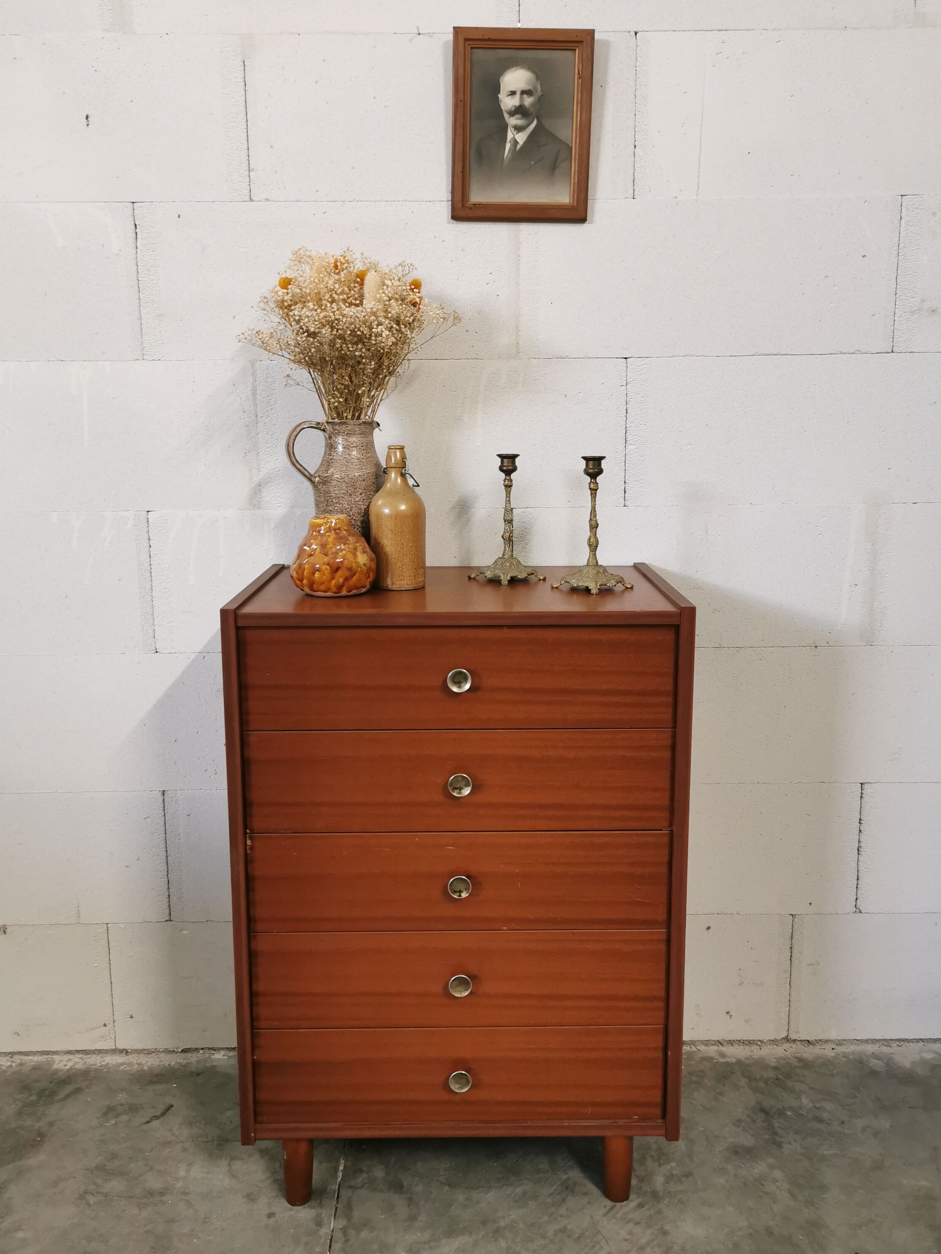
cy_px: 598
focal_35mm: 30
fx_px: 1087
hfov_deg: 46.8
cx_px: 479
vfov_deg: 59.9
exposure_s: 1/50
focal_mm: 5.58
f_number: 1.8
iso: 320
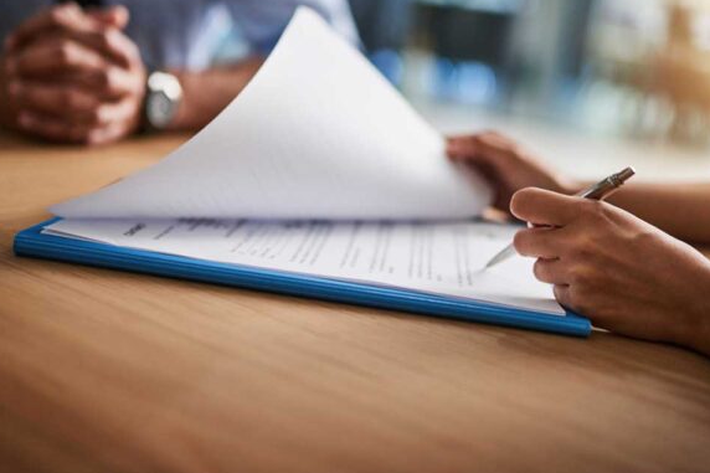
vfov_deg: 28.5
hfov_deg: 41.9
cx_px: 377
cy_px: 164
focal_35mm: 47
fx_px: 927
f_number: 1.4
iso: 400
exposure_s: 1/200
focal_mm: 35
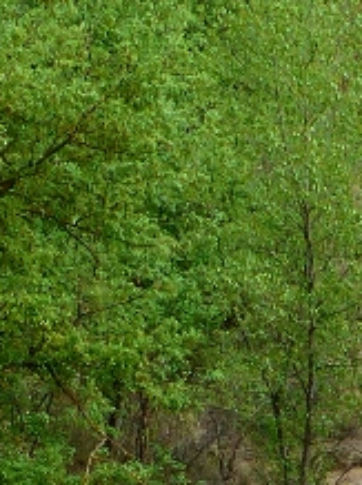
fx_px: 2235
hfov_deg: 8.9
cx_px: 633
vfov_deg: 11.2
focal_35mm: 160
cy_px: 957
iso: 100
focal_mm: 6
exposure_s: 1/60
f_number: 8
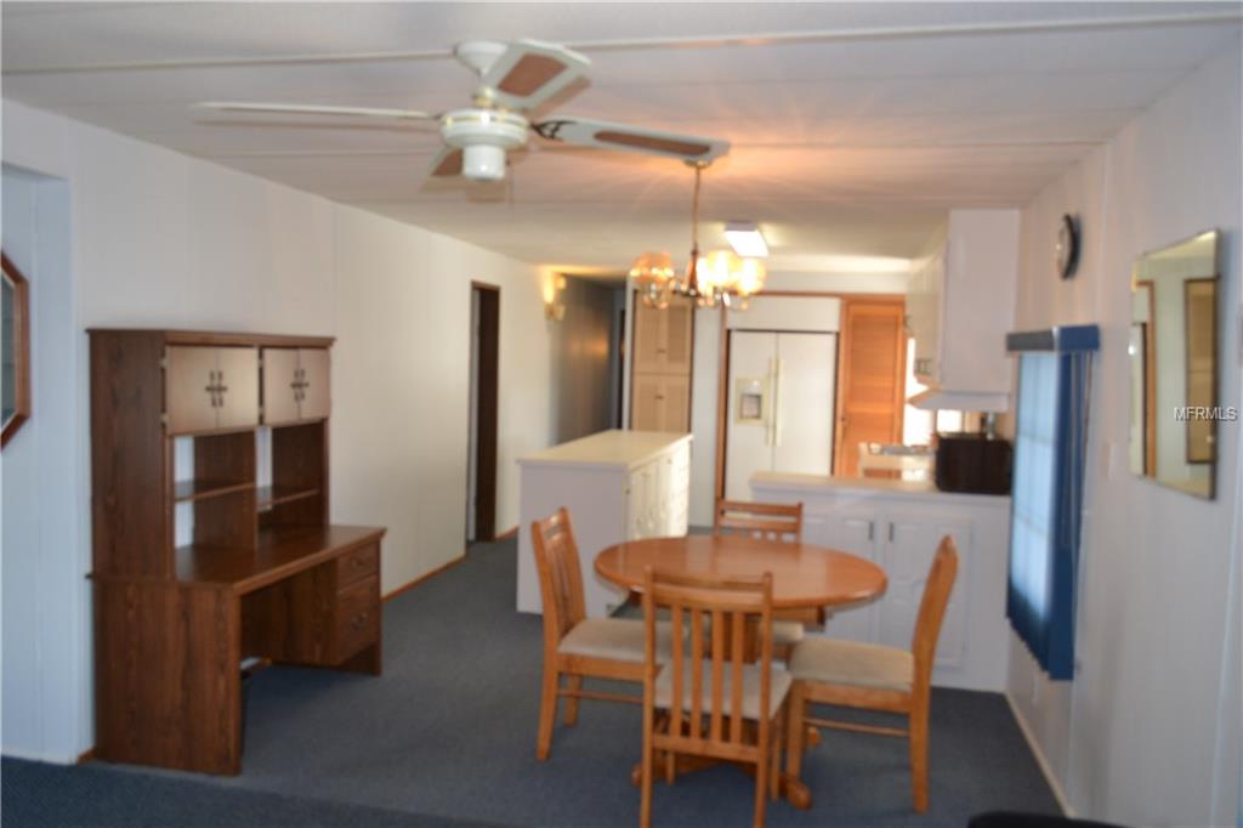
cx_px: 622
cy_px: 414
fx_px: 932
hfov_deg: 67.4
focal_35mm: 27
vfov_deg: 47.9
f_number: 4
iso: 400
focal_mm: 18
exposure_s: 1/60
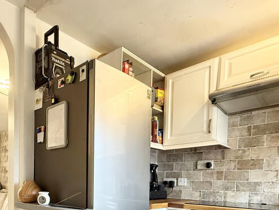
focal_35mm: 29
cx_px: 86
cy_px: 190
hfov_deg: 59.7
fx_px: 234
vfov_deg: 43.9
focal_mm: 2.22
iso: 200
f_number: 2.2
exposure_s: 1/50
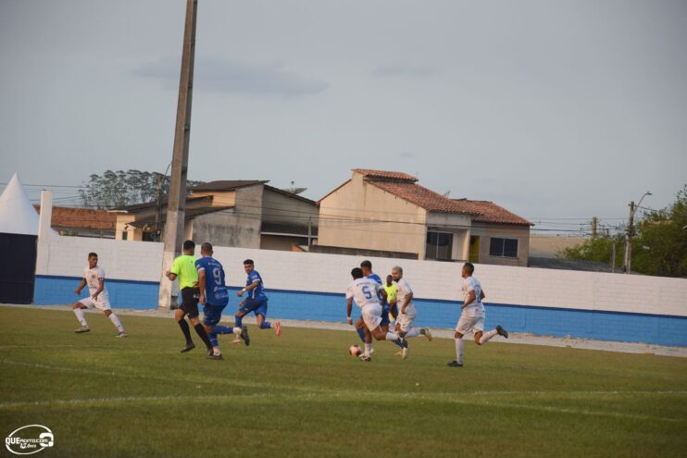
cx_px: 344
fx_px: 3006
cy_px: 229
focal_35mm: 158
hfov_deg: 13.0
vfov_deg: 8.7
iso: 200
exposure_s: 1/500
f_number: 5.6
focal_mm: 105
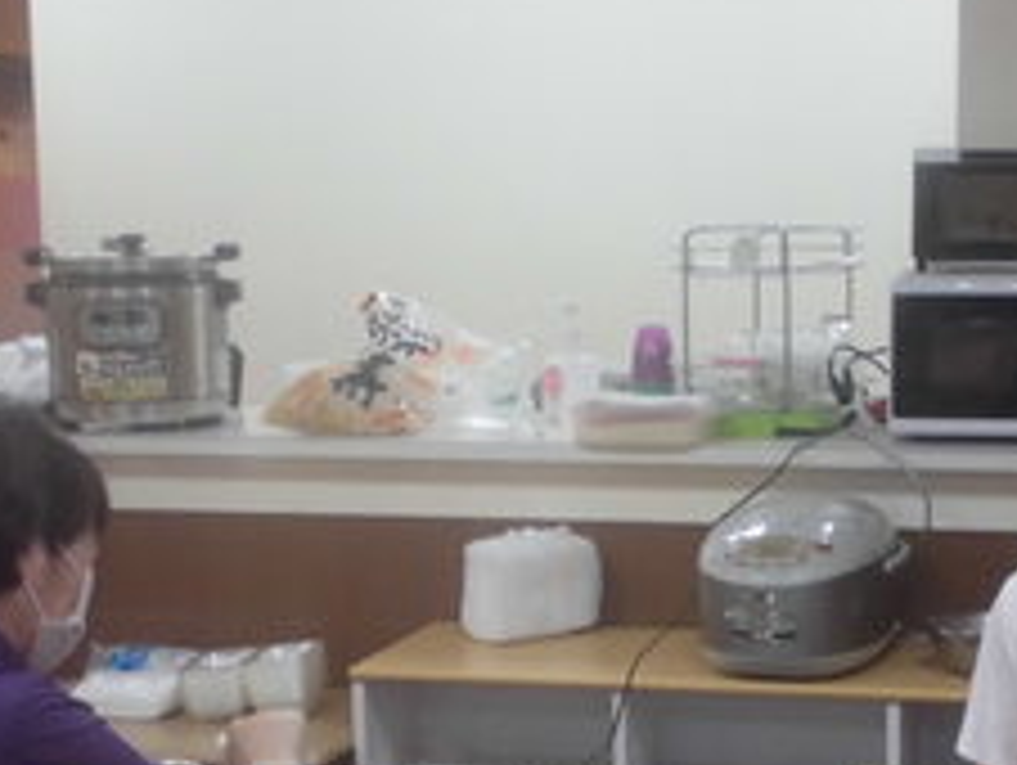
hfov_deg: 25.4
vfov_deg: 19.2
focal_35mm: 76
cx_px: 724
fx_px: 2235
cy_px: 608
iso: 400
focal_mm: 7.8
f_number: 4.5
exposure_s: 1/40
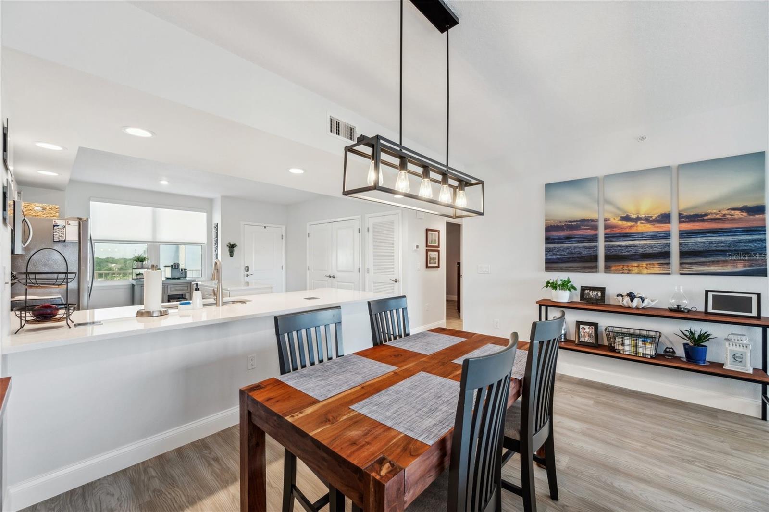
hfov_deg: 104.3
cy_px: 256
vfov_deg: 81.2
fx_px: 299
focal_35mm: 14
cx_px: 384
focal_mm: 14
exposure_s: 1/8
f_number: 7.1
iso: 320
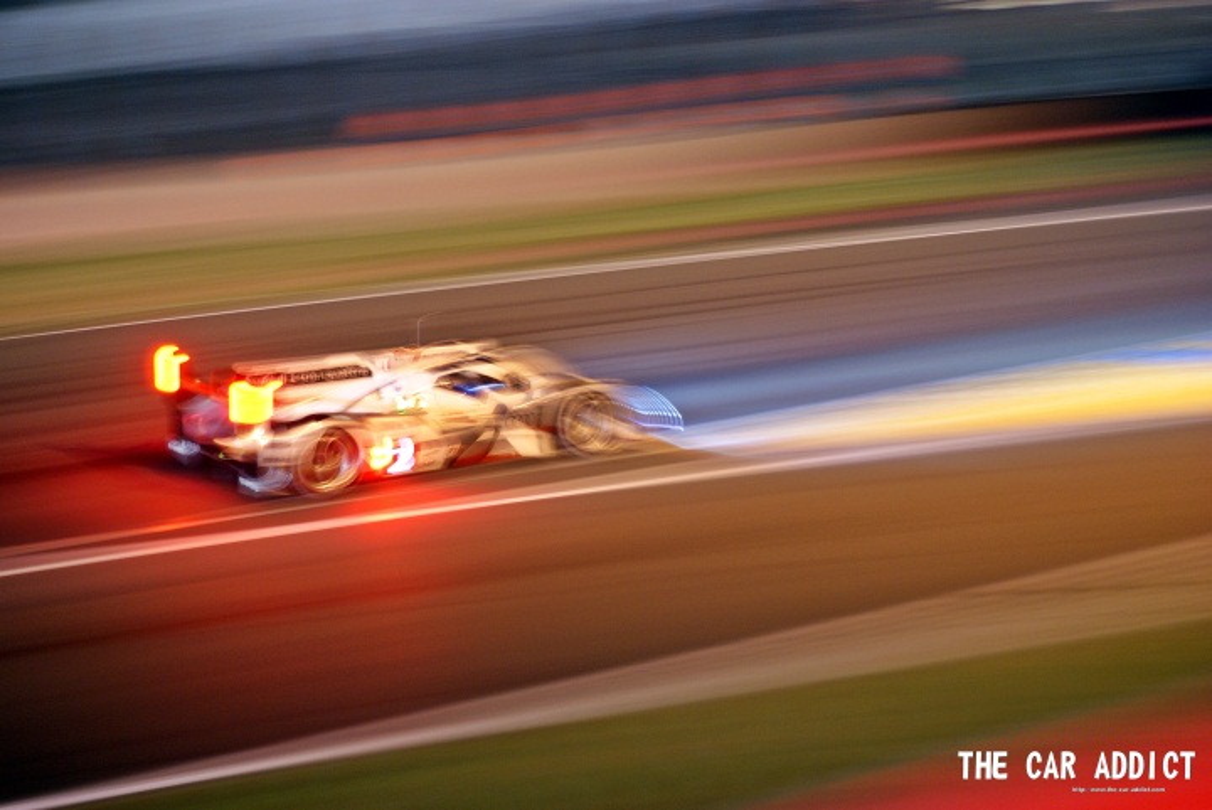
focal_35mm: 75
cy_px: 405
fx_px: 2526
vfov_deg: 18.2
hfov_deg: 27.0
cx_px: 606
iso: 400
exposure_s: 1/10
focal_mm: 50
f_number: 2
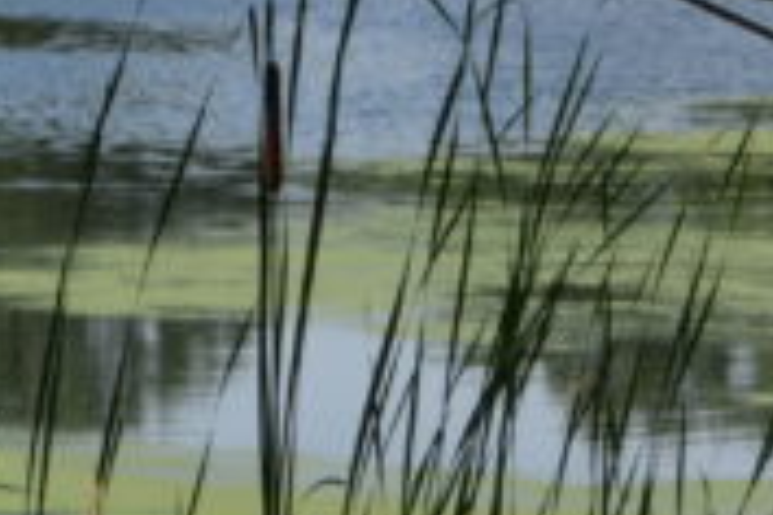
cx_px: 393
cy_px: 175
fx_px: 5819
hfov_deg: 7.6
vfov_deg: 5.1
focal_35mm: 271
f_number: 8
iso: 100
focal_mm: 40
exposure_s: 1/250
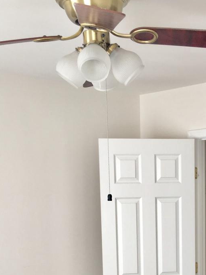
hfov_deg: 22.2
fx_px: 516
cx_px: 171
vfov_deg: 28.1
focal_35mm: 65
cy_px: 273
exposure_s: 1/100
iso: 40
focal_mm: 4.15
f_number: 2.2
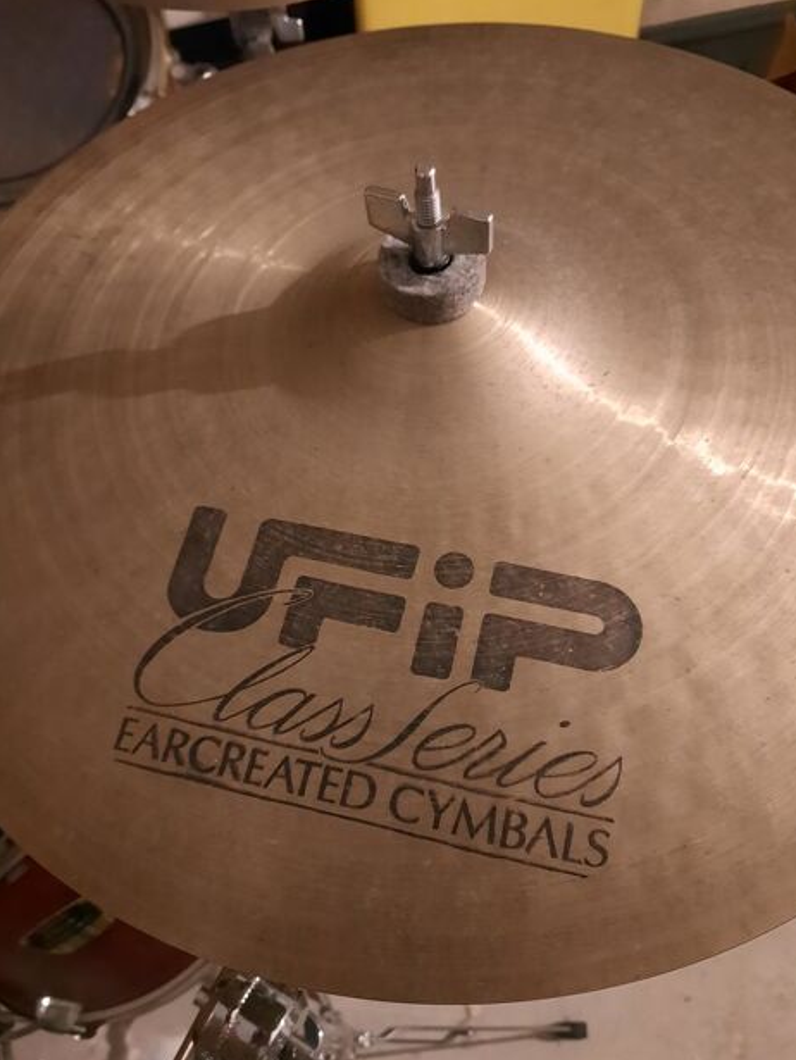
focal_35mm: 26
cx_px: 408
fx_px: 796
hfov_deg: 53.1
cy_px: 541
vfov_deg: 67.3
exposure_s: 1/20
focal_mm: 4.6
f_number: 2
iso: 1000
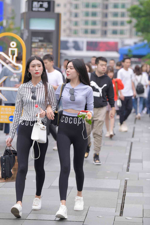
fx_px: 844
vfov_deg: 15.2
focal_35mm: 135
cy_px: 112
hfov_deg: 10.2
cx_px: 75
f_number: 4
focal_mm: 135
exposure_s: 1/800
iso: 400
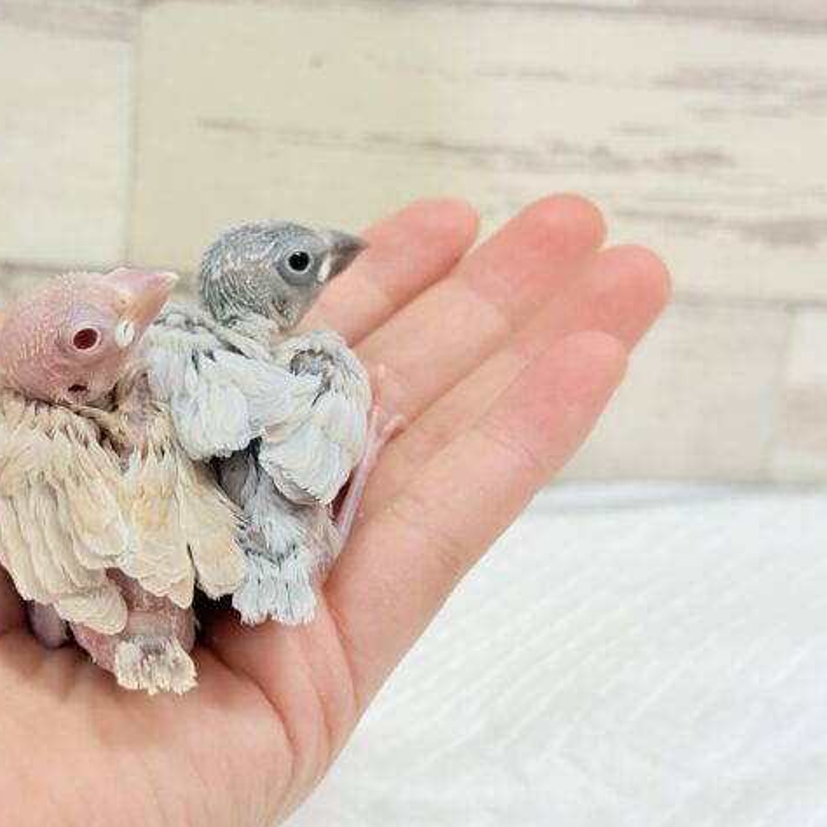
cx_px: 284
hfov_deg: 27.6
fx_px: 1676
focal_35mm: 62
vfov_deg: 27.7
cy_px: 414
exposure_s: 1/33
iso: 125
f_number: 1.6
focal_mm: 5.96
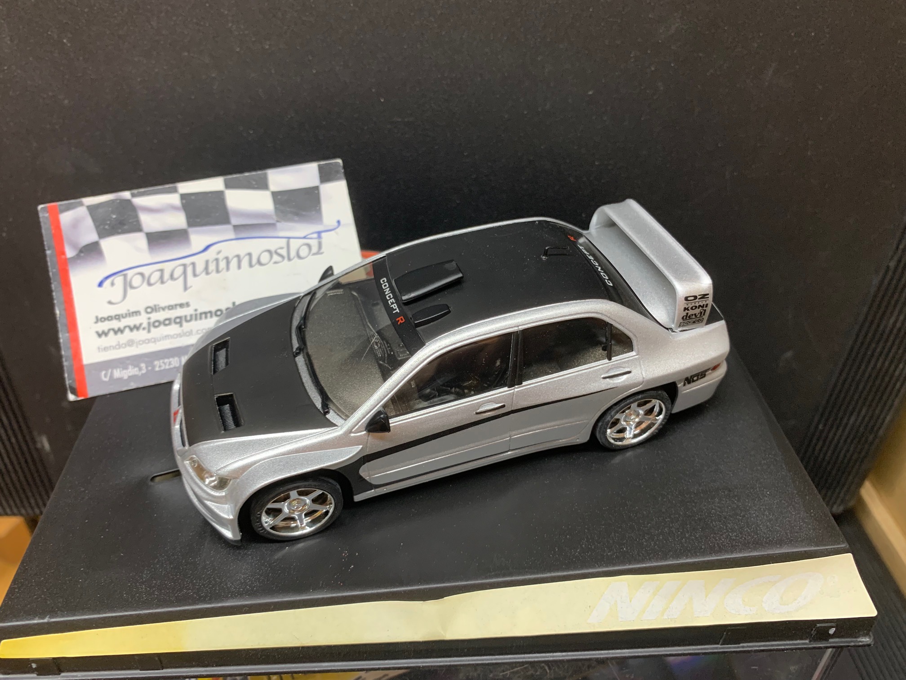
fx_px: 680
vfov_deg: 53.1
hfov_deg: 67.3
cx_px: 453
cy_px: 340
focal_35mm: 26
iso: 125
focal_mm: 4.25
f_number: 1.8
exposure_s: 1/50
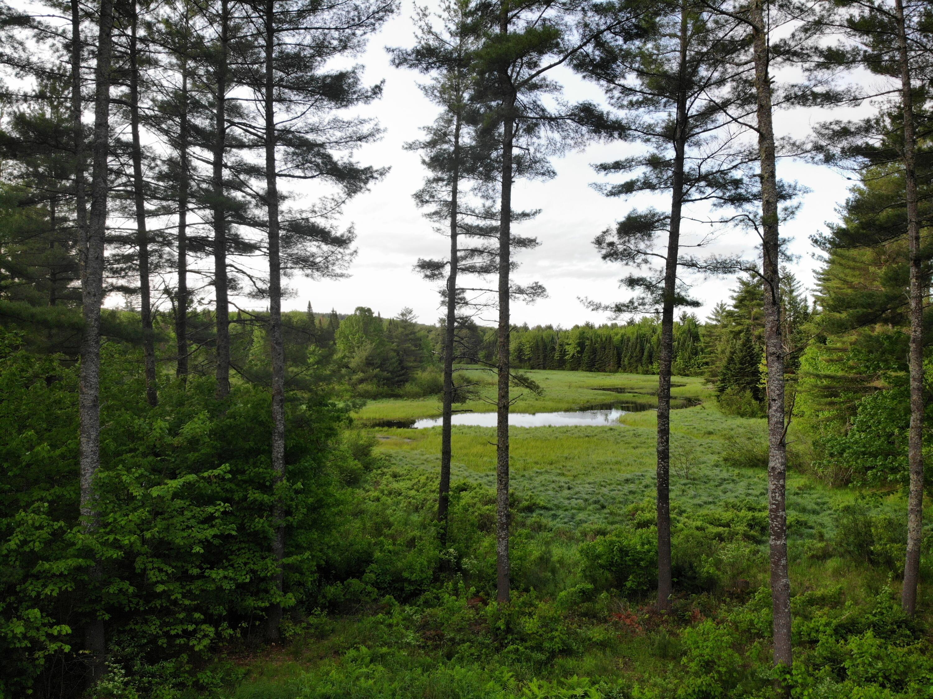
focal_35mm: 24
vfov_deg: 56.8
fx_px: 647
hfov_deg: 71.6
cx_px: 466
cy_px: 350
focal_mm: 4.5
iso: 103
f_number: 2.8
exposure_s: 1/116
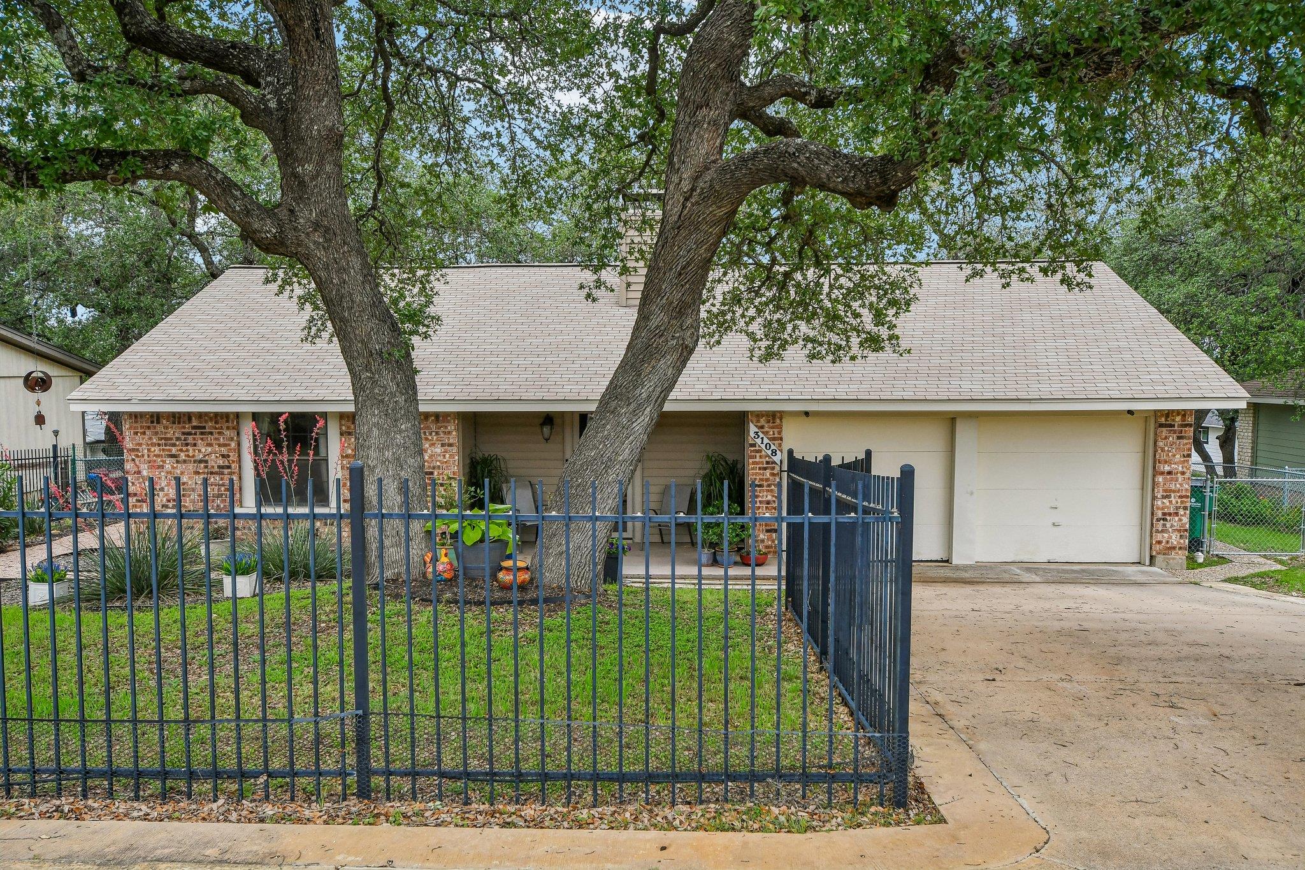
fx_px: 1033
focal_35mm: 28
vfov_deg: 45.7
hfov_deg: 64.6
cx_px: 652
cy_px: 435
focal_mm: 19
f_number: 8
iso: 400
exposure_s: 1/500
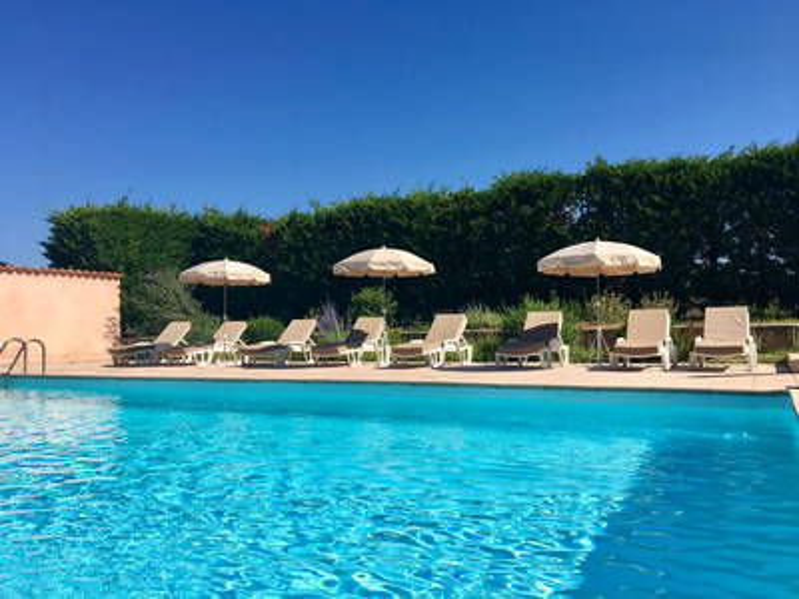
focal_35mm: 29
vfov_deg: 48.2
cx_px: 400
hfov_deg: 61.7
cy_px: 300
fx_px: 669
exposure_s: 1/2404
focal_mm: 4.15
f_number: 2.2
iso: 25
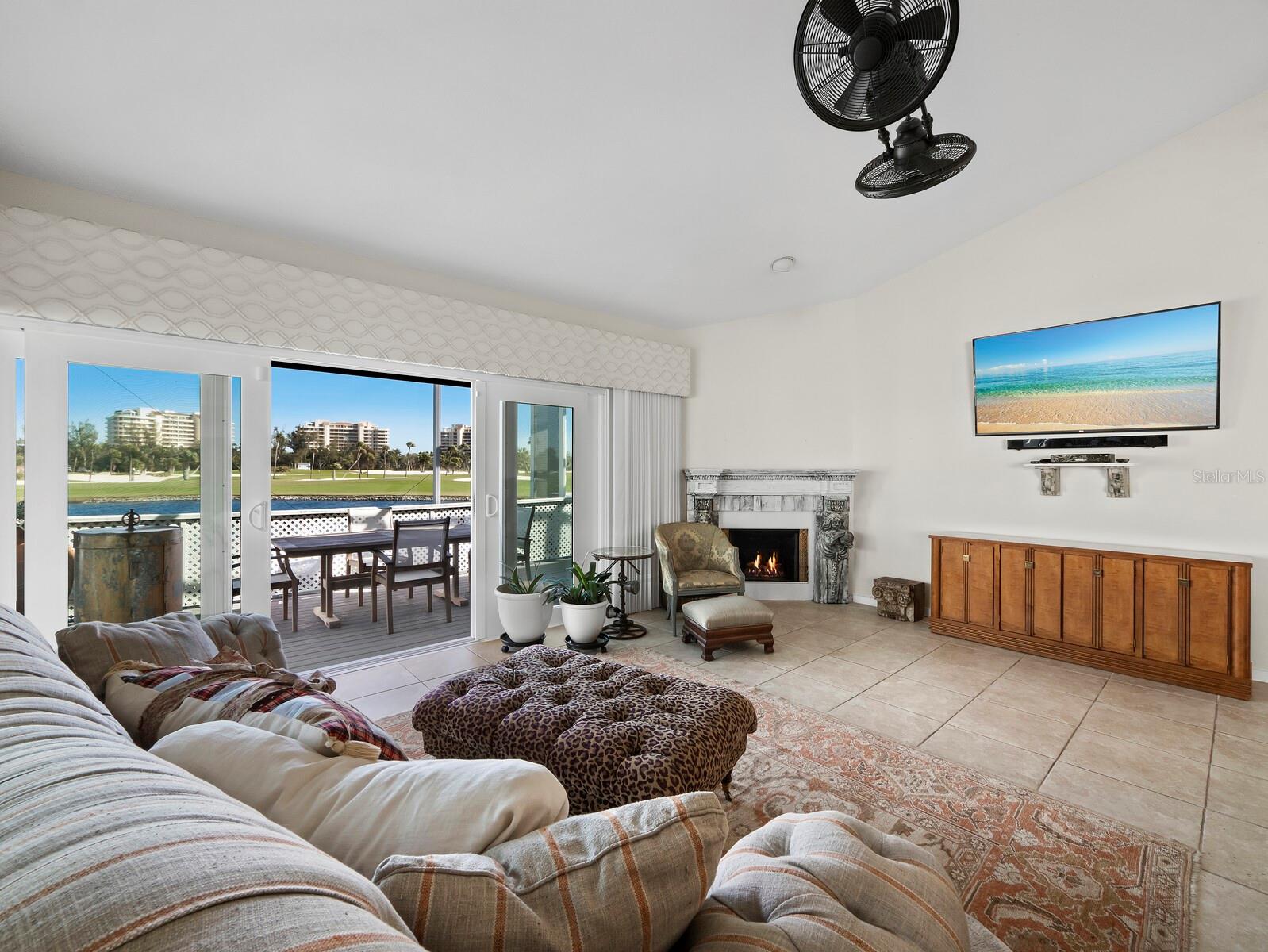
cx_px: 634
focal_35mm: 14
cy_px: 476
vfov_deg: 85.7
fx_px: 513
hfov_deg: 102.0
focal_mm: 7
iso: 320
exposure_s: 1/4
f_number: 11
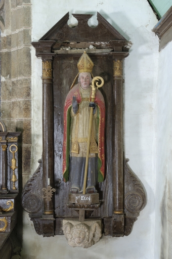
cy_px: 130
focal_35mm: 68
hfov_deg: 20.1
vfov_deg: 29.9
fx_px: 485
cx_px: 86
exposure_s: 1/60
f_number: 16
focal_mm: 45
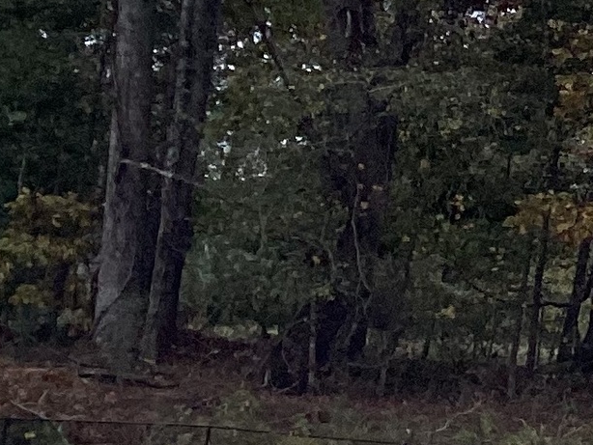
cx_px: 1314
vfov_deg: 9.5
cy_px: -66
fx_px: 2656
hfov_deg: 11.1
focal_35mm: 155
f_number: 2.4
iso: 25
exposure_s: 1/230
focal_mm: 3.3
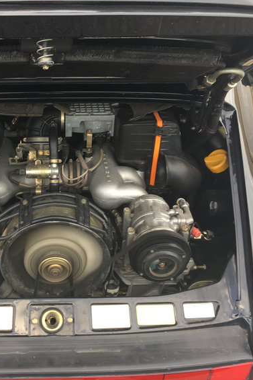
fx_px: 432
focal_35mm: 41
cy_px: 190
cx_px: 61
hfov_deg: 32.0
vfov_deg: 47.4
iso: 25
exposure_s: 1/60
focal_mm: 4.15
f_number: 2.2
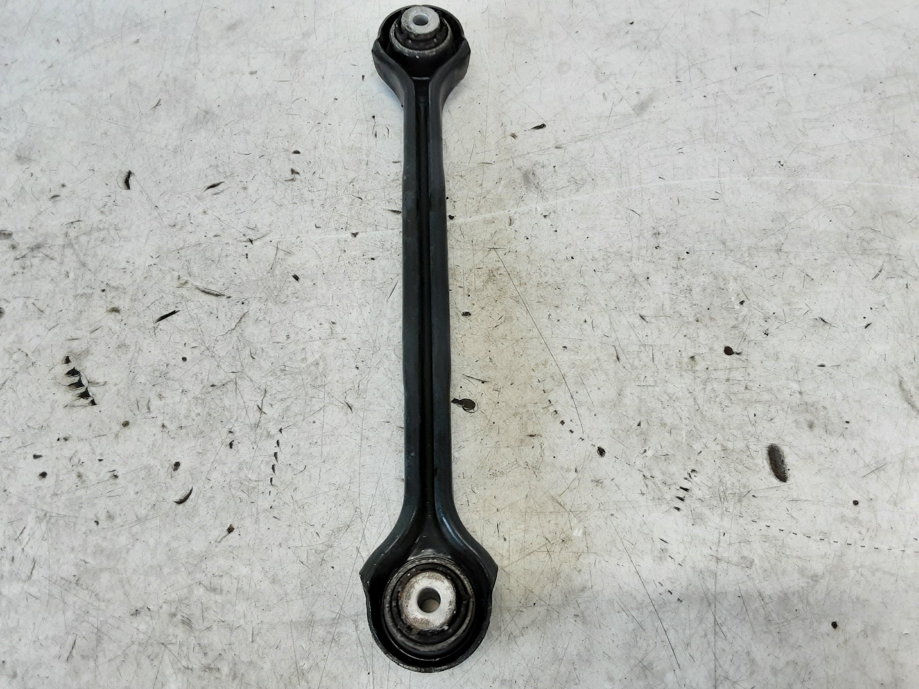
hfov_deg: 65.3
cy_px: 344
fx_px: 717
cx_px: 460
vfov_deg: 51.4
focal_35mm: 27
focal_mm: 2.91
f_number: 1.9
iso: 64
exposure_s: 1/50
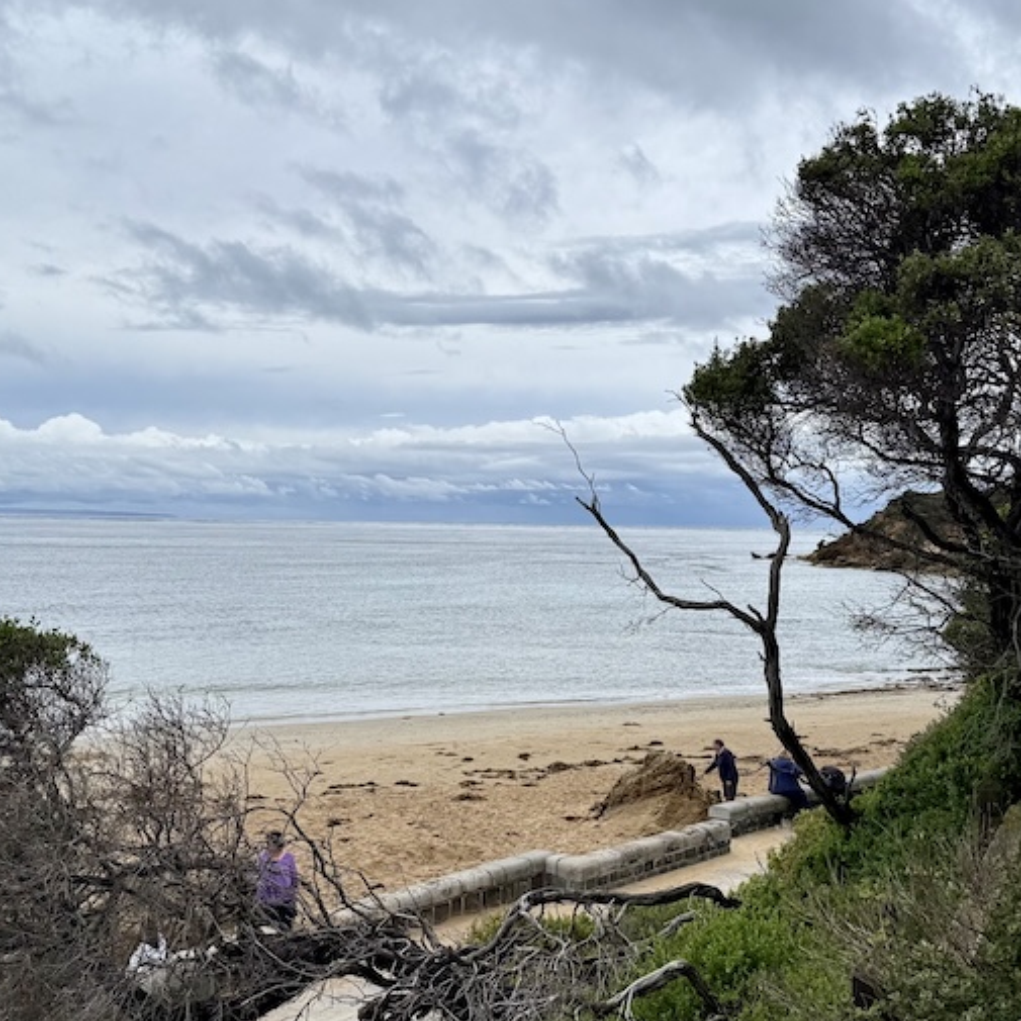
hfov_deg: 39.1
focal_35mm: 43
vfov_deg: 39.2
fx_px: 1435
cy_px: 538
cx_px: 558
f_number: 1.78
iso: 80
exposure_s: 1/5714
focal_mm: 6.76
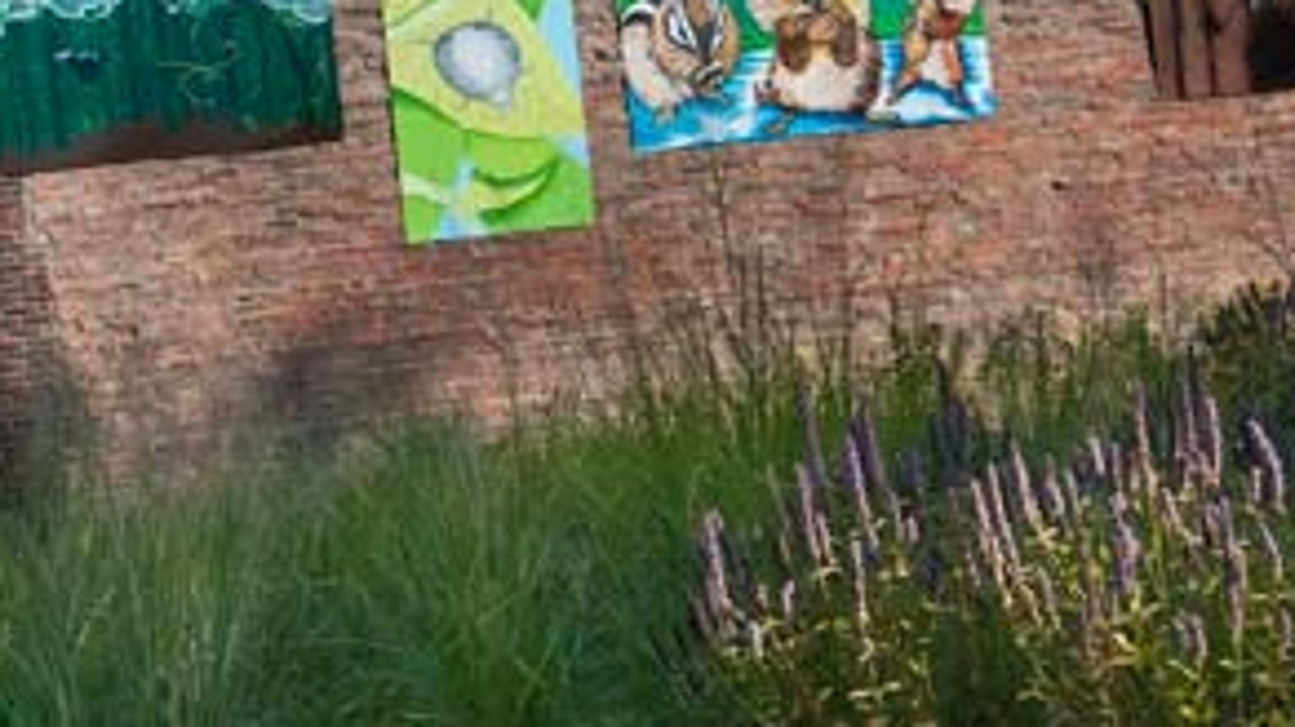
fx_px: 2885
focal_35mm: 84
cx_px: 945
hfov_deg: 25.1
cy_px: 64
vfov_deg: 14.2
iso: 800
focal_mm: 27
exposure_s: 1/400
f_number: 16
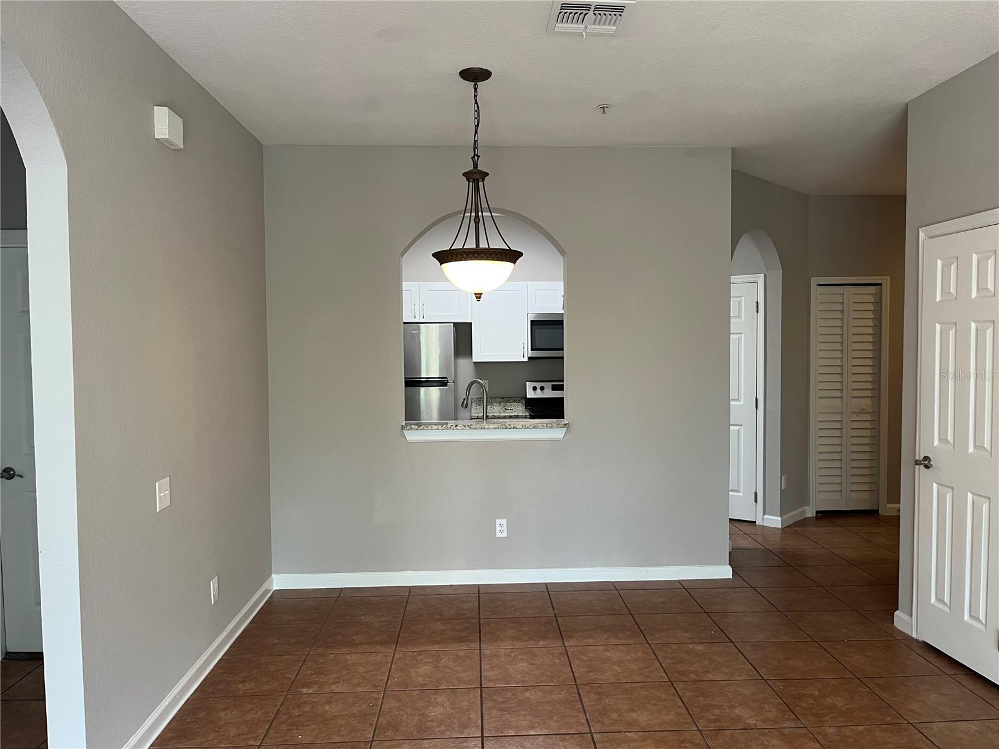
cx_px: 500
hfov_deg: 67.3
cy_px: 374
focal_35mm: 26
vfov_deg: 53.1
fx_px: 750
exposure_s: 1/60
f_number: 1.6
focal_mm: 5.1
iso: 80
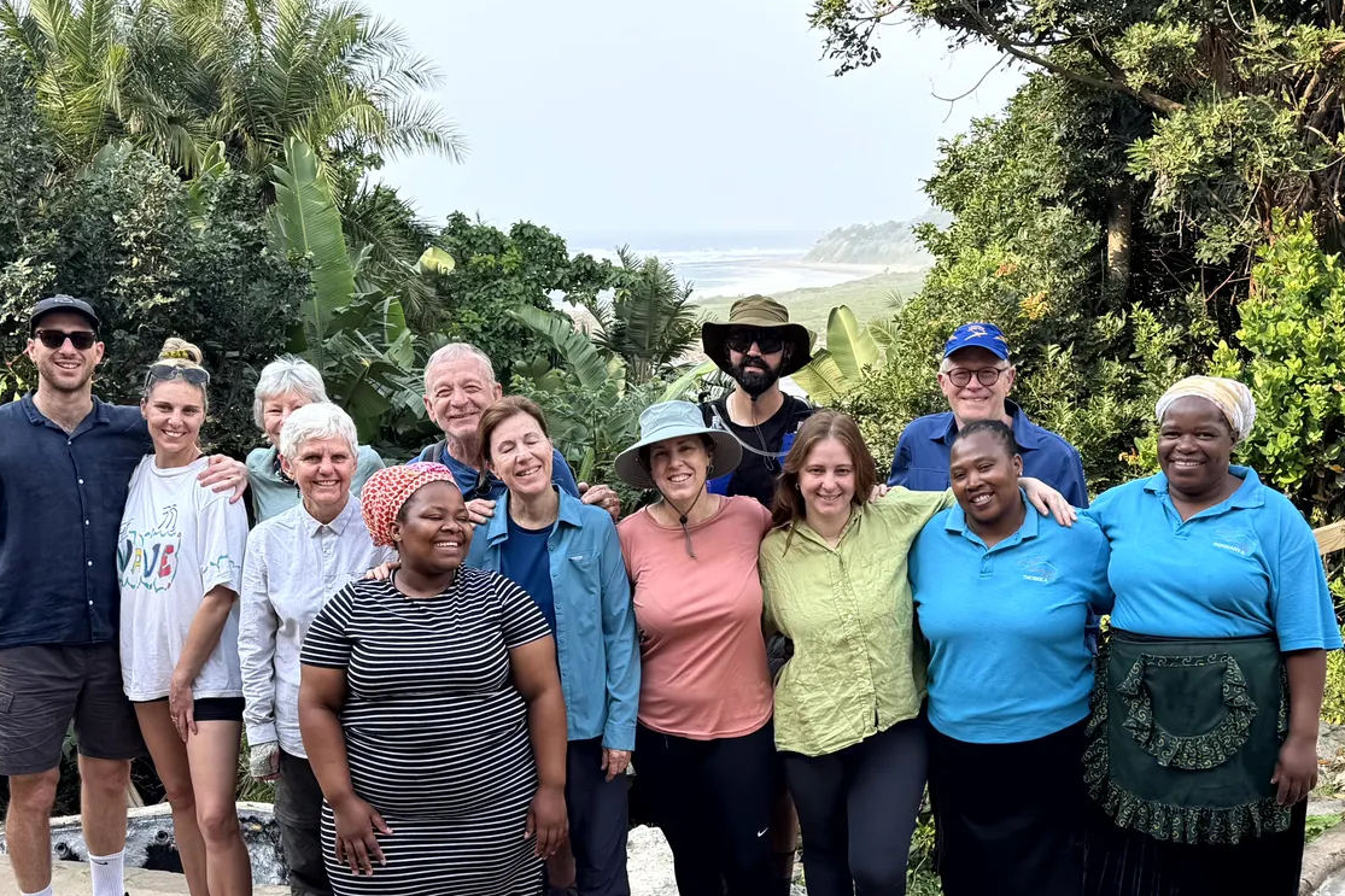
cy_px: 562
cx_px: 718
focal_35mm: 43
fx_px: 1606
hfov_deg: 45.4
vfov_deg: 31.0
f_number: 1.78
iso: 80
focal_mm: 6.76
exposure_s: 1/582
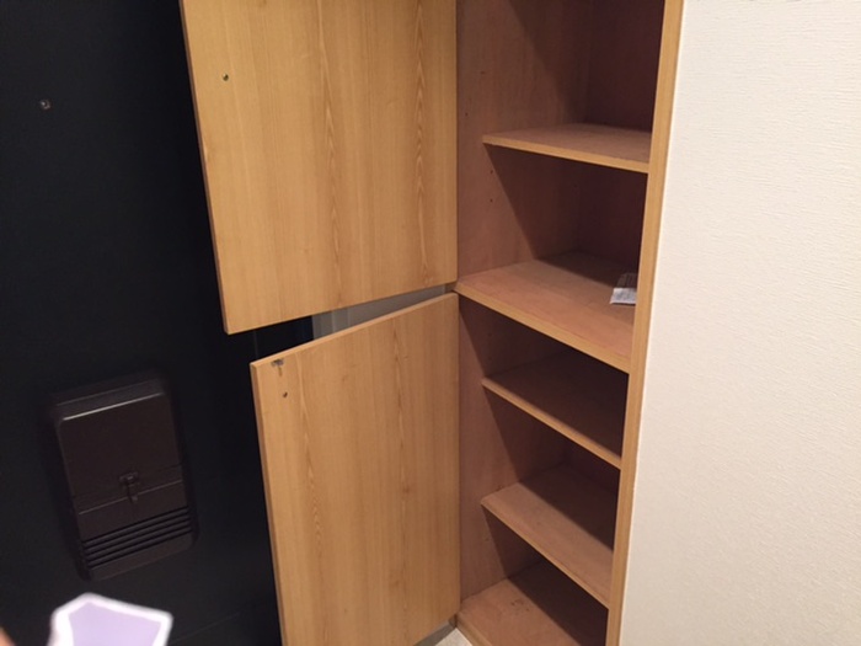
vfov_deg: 48.2
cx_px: 430
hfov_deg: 61.7
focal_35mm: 29
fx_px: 721
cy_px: 323
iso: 250
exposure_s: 1/30
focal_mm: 4.15
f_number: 2.2
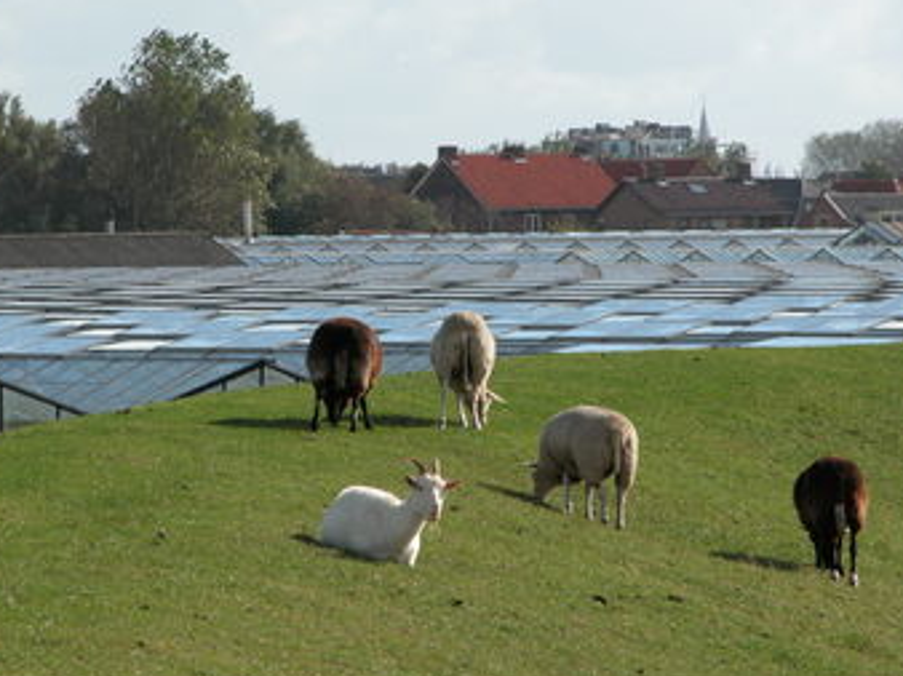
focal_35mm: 327
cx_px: 452
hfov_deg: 6.1
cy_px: 302
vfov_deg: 4.5
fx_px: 8524
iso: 100
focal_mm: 71.2
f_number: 5.9
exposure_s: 1/405
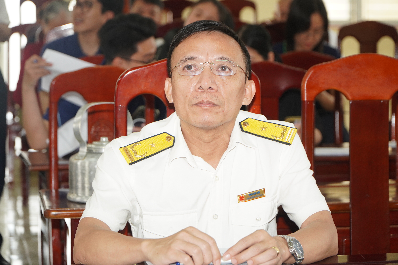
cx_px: 199
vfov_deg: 12.0
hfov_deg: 18.0
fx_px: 1259
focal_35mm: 114
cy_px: 132
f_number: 4
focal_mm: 76
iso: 800
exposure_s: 1/125
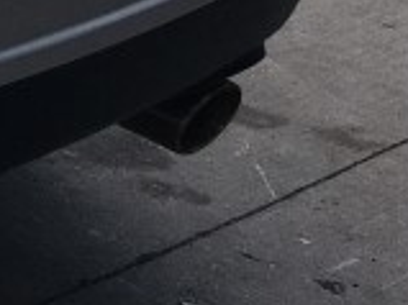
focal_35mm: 187
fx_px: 2202
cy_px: -372
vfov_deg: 7.5
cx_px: -788
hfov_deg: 8.8
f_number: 2.2
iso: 25
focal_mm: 4.15
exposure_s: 1/561
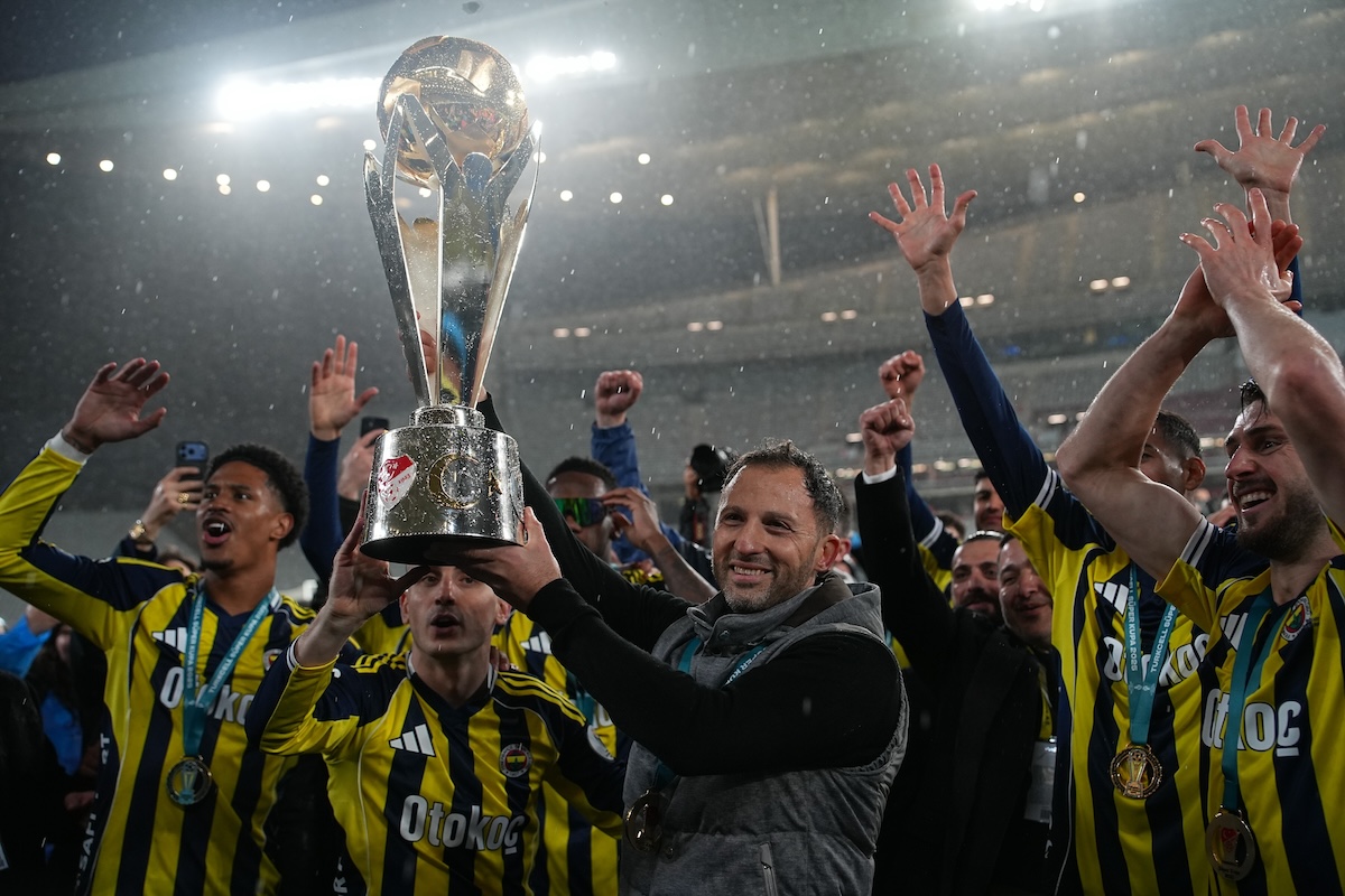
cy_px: 448
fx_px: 1308
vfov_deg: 37.9
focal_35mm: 35
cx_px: 672
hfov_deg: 54.4
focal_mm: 35
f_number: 3.2
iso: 2000
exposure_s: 1/800
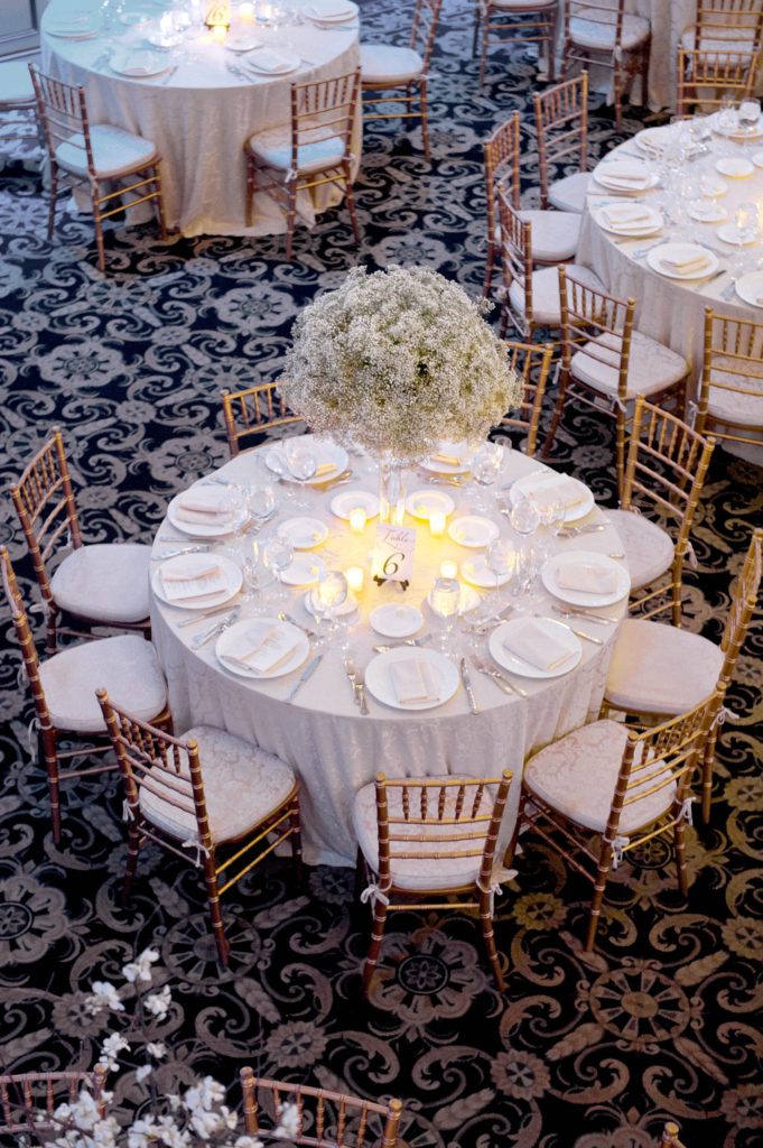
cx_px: 382
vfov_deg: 32.4
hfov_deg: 21.9
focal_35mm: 62
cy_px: 574
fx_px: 1974
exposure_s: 1/30
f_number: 3.5
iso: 1600
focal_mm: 62
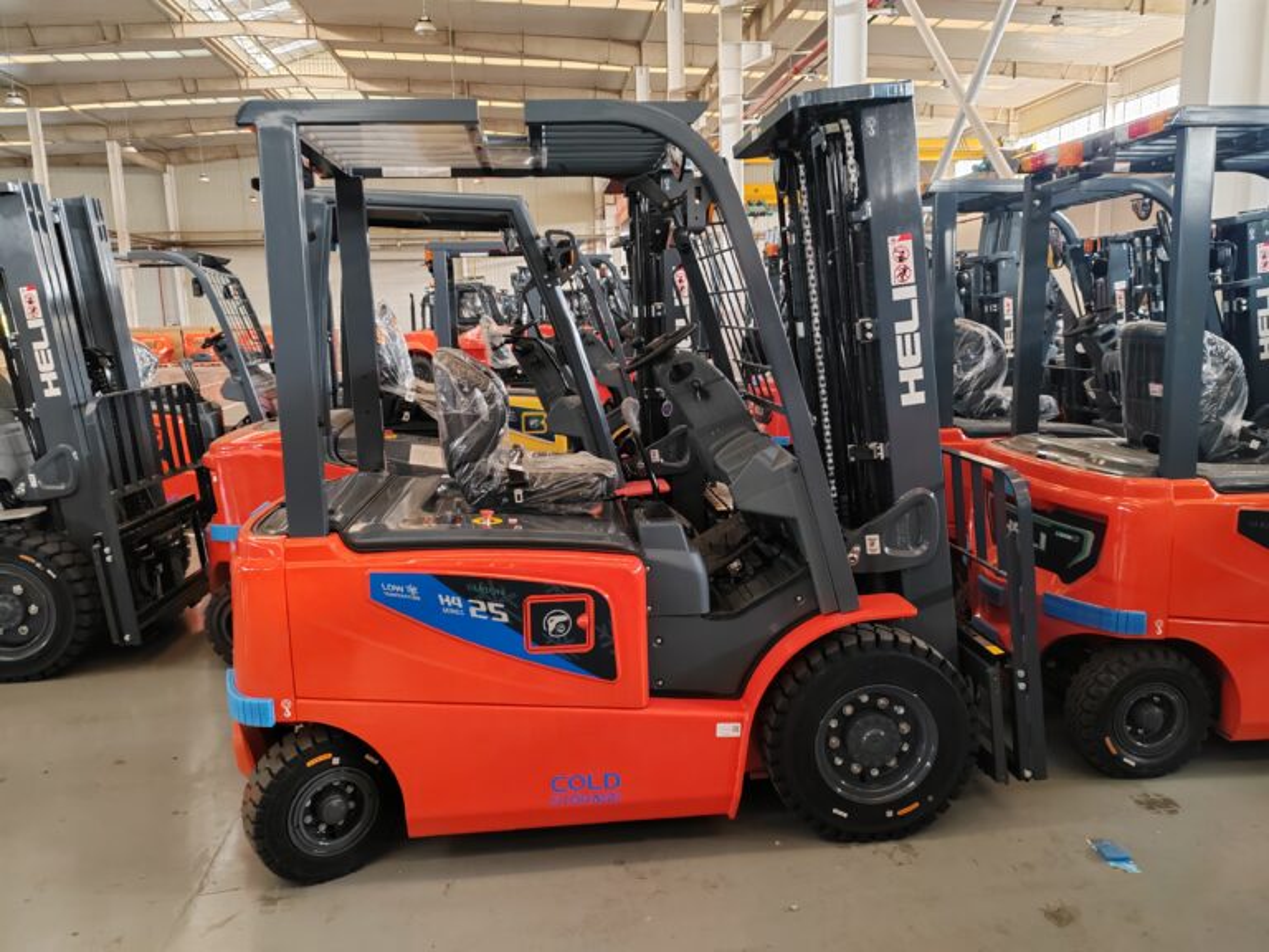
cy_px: 476
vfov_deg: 51.4
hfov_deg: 65.3
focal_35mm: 27
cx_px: 634
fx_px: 990
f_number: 1.8
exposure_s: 1/100
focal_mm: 6.14
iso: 2000
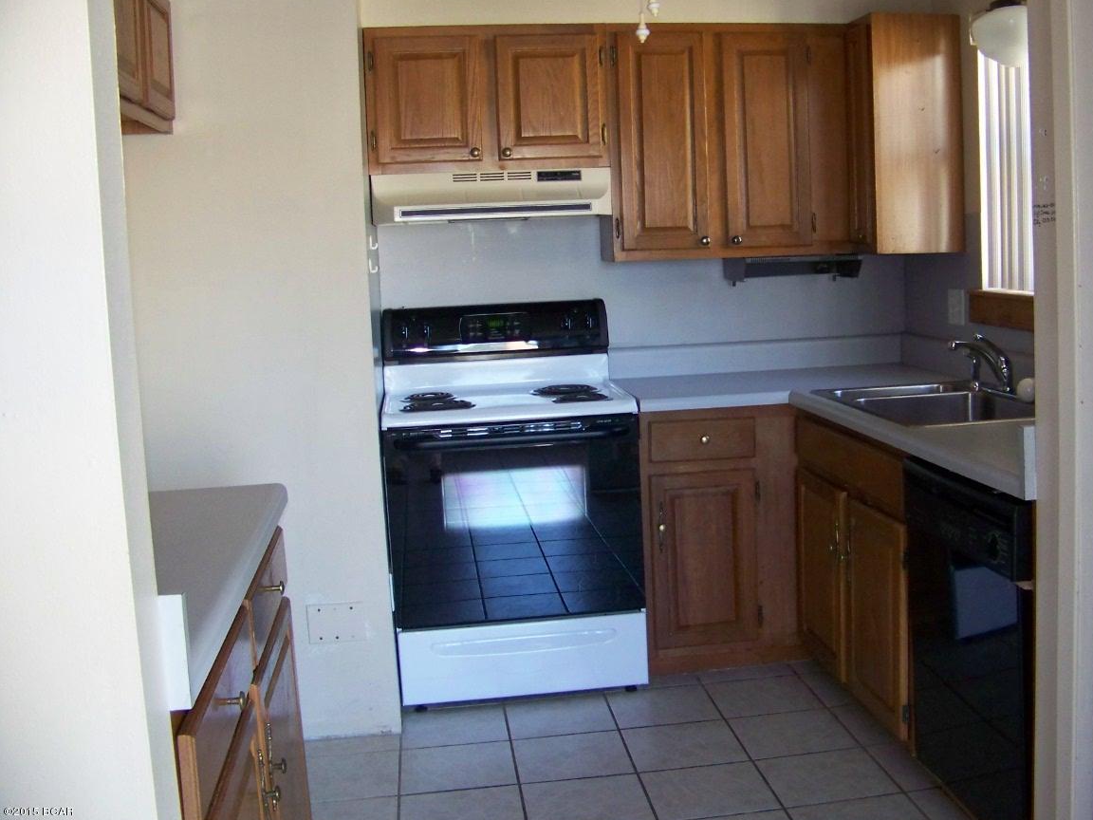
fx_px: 1263
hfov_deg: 46.7
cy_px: 387
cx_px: 606
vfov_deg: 35.9
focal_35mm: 40
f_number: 2.8
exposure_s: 1/30
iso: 200
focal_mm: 5.85
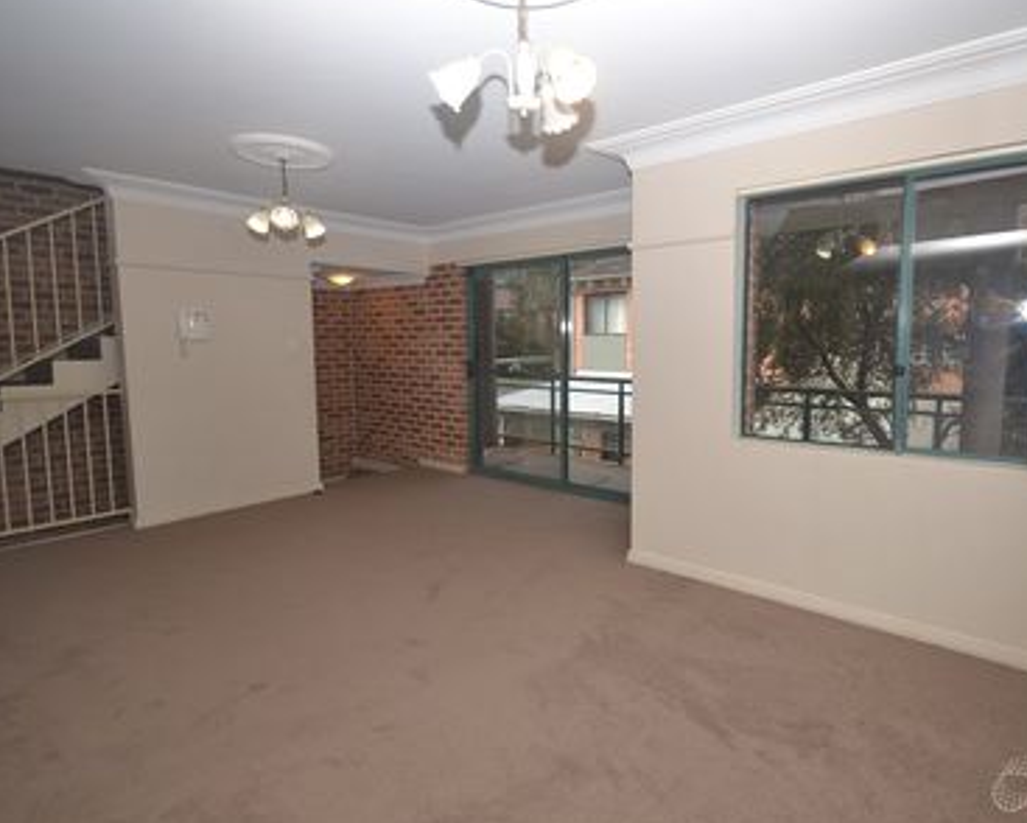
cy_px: 402
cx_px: 560
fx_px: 547
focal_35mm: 18
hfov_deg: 86.1
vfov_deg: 73.8
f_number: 4
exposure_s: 1/60
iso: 100
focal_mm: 10
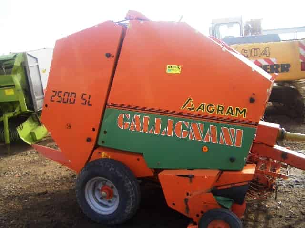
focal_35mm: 35
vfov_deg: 40.7
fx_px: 308
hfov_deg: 52.6
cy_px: 114
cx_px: 152
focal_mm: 5.8
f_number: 2.6
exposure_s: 1/250
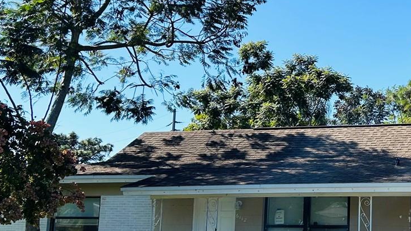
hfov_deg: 31.8
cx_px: 389
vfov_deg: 19.4
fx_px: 676
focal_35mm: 62
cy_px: 124
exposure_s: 1/3257
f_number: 1.5
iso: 50
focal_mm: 5.7
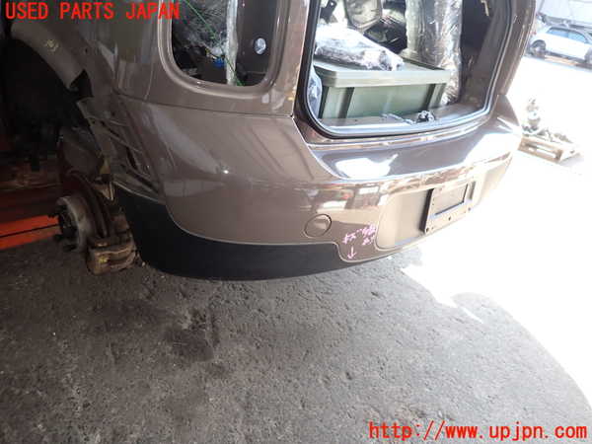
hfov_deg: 69.4
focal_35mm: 25
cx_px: 296
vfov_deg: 54.9
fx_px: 428
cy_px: 222
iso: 100
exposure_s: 1/60
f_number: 2
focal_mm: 4.5
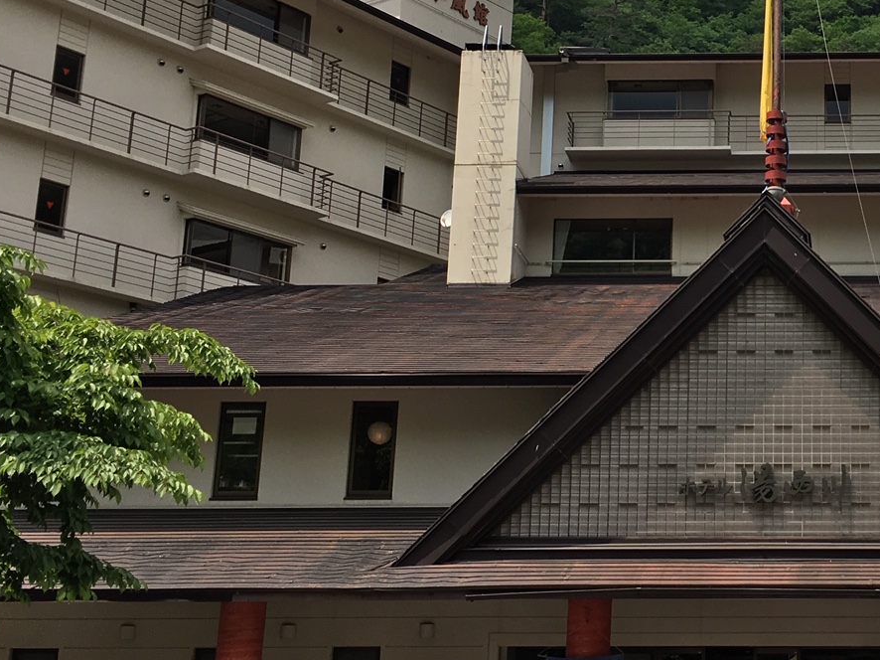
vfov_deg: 22.2
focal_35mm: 66
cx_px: 800
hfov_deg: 28.2
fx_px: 1677
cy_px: 258
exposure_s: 1/1923
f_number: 2.2
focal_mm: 4.15
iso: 25
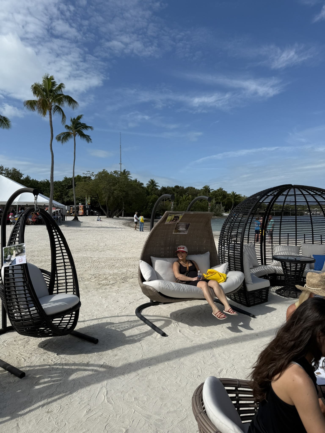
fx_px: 300
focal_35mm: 24
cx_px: 162
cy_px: 216
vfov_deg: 71.6
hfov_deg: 56.8
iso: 80
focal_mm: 6.76
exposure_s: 1/9091
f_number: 1.78
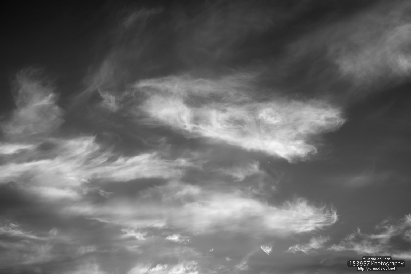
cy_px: 137
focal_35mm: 52
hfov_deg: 37.8
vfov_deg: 25.8
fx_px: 600
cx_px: 206
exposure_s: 1/1000
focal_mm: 35
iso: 100
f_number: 3.5
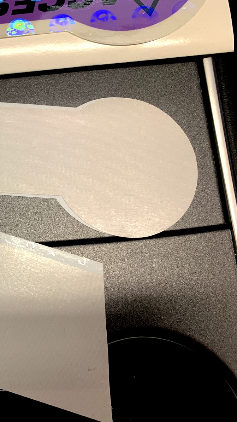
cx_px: -30
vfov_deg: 52.8
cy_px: 210
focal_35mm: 38
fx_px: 425
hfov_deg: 28.1
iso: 100
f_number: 1.8
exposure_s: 1/52
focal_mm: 4.25
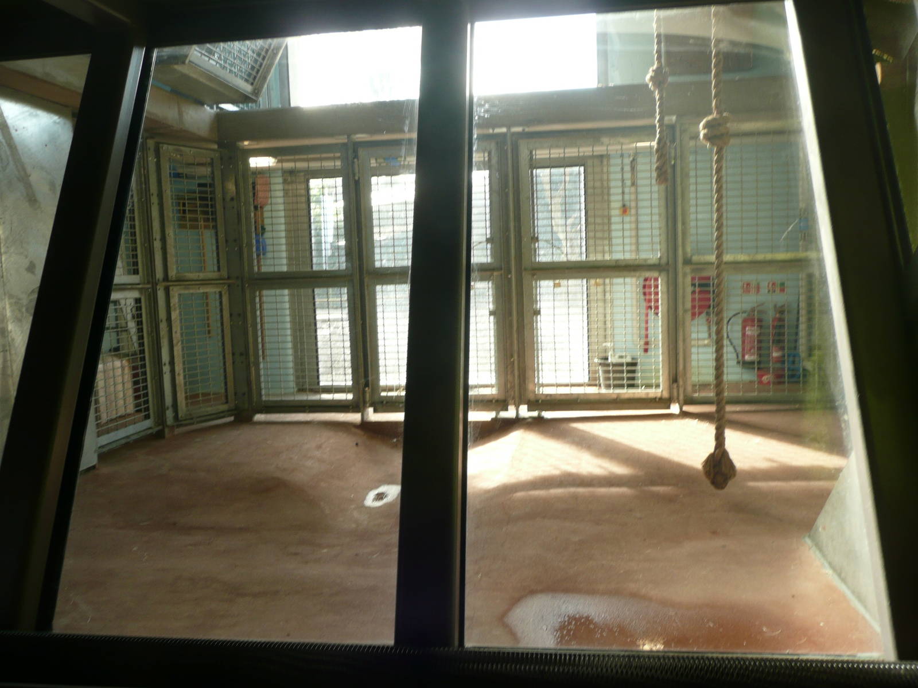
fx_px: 743
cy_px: 344
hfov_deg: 63.4
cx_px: 459
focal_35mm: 28
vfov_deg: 49.7
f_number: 3.3
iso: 100
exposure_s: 1/30
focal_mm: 4.6
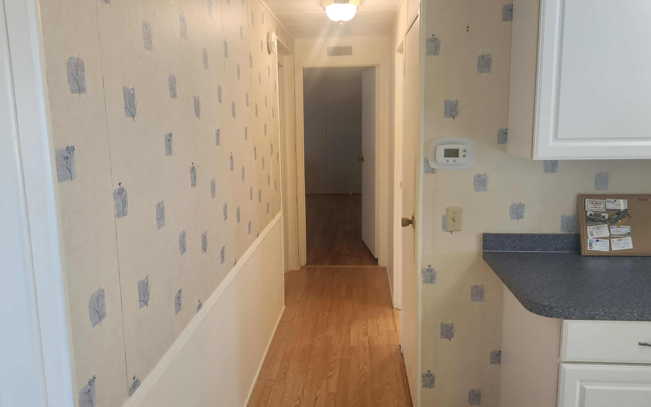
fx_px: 444
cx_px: 324
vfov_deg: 49.1
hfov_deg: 72.5
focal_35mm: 25
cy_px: 176
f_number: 1.8
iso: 400
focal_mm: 5.54
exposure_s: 1/120
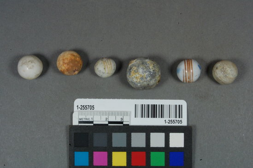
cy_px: 84
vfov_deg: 16.5
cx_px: 126
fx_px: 579
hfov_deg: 24.6
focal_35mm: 82
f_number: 29
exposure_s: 1/20
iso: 1600
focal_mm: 55
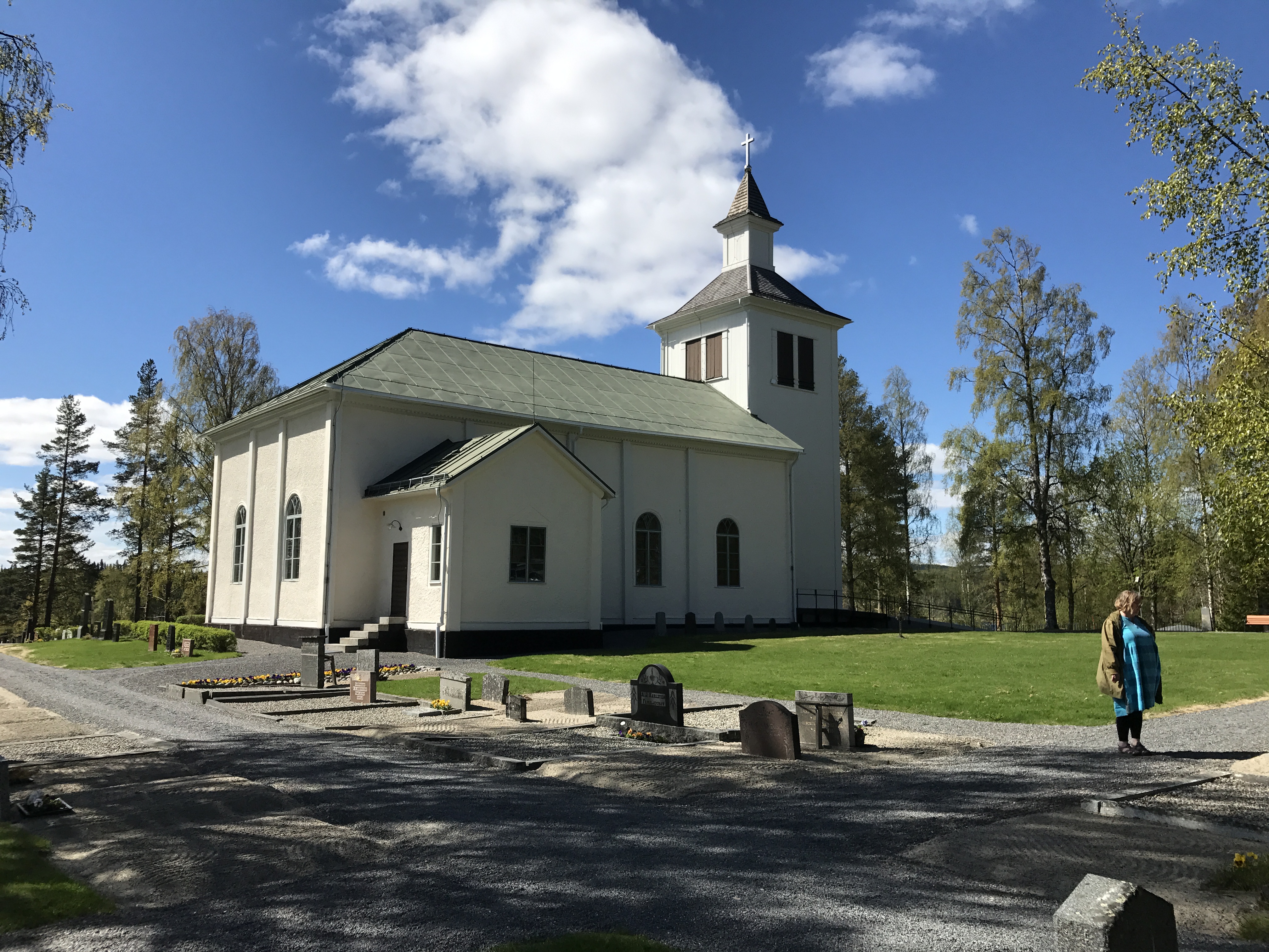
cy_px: 476
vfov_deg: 49.7
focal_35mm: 28
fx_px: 1026
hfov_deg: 63.4
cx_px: 634
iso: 20
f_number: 1.8
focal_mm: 3.99
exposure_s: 1/3096
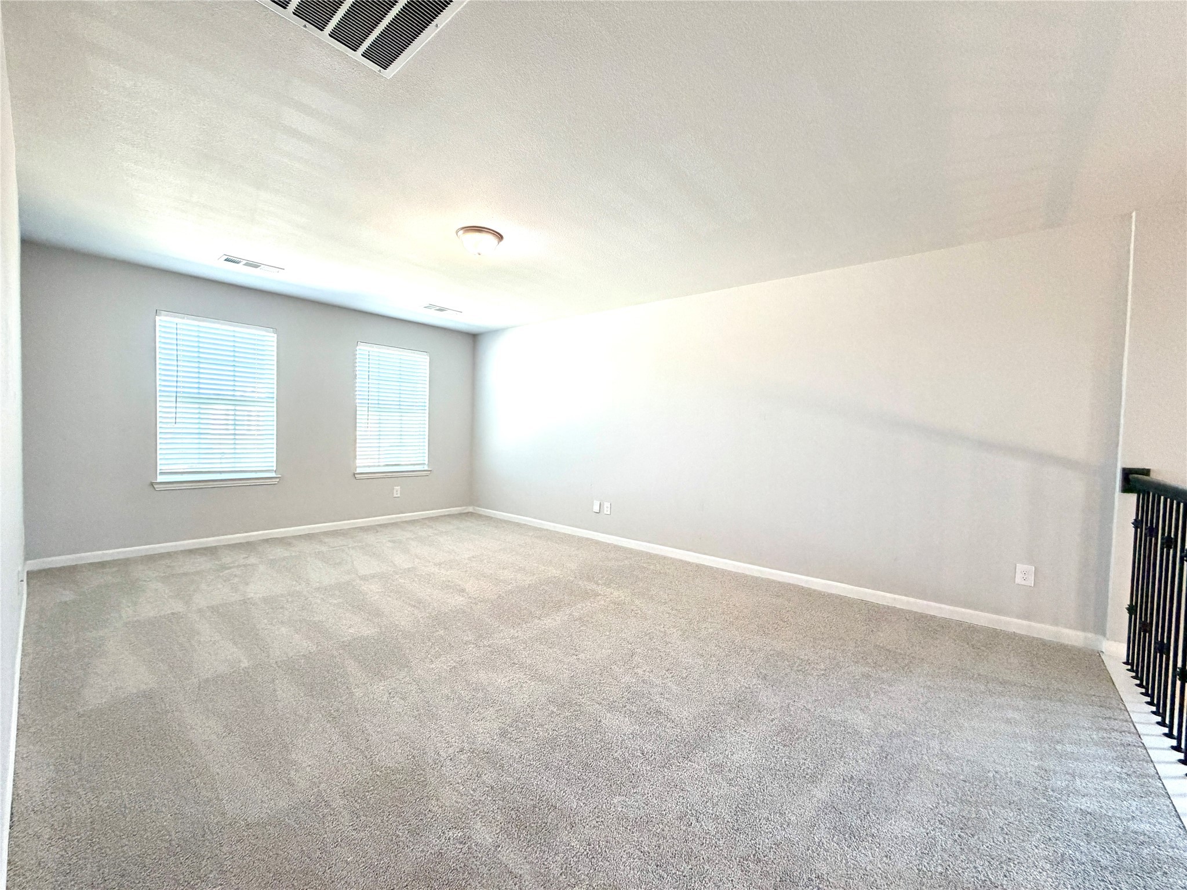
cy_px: 445
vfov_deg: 85.7
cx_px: 594
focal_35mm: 14
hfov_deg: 102.1
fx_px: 480
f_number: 2.2
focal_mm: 2.22
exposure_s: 1/111
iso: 250
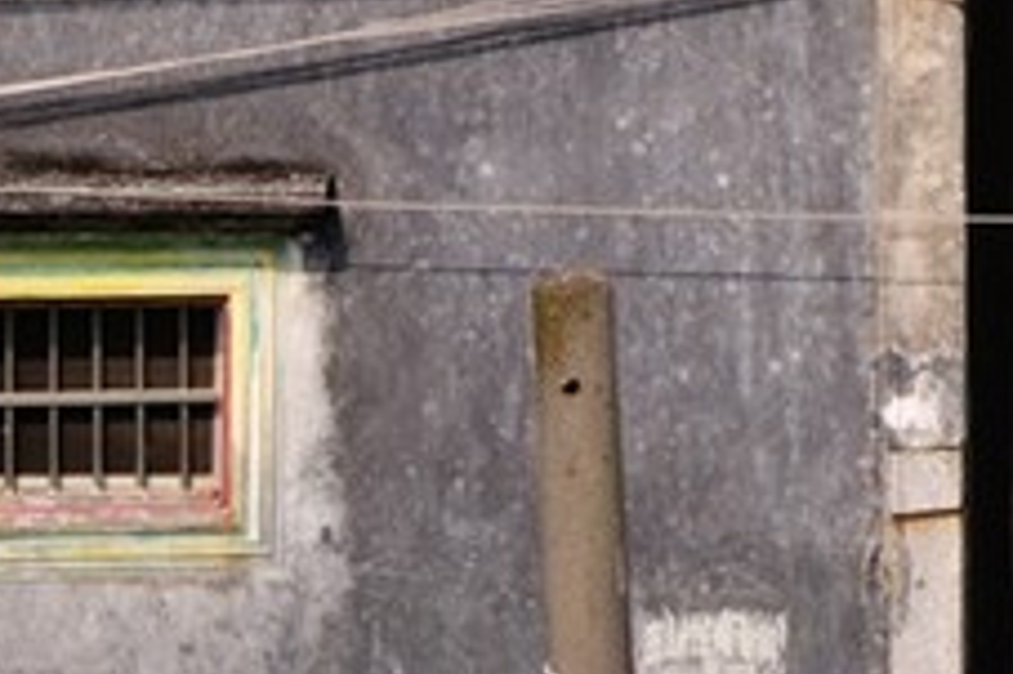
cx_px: 1067
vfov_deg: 2.0
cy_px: -788
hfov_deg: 3.0
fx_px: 19322
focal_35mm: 687
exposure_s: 1/320
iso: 200
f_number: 16
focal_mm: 105
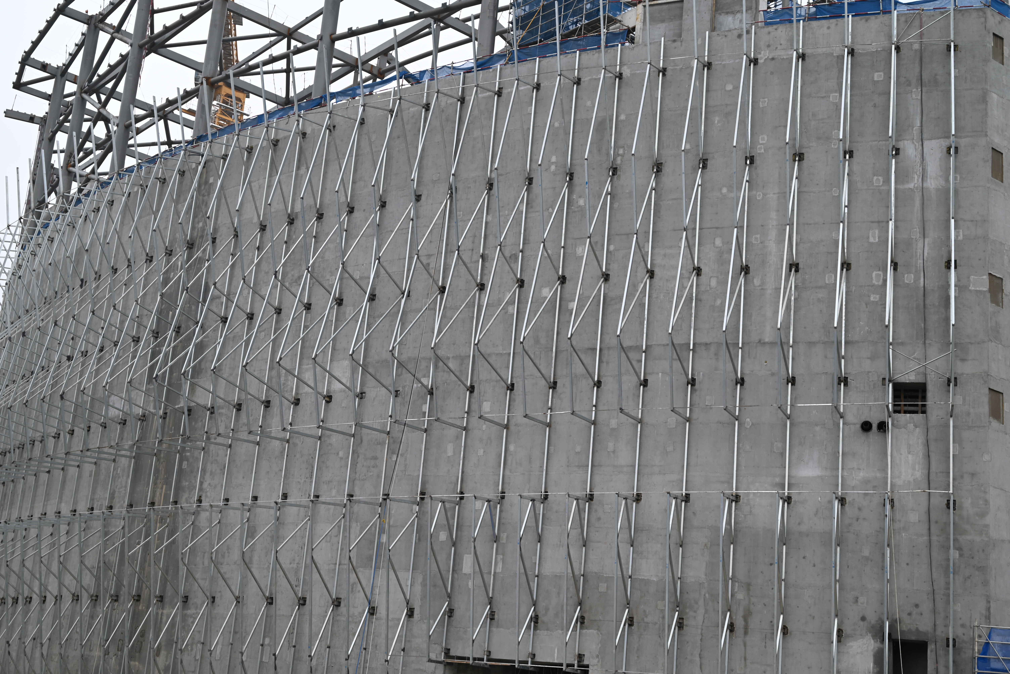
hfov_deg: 39.6
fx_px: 1403
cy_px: 337
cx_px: 505
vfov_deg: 27.0
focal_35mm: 50
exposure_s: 1/250
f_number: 6.3
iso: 160
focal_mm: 50
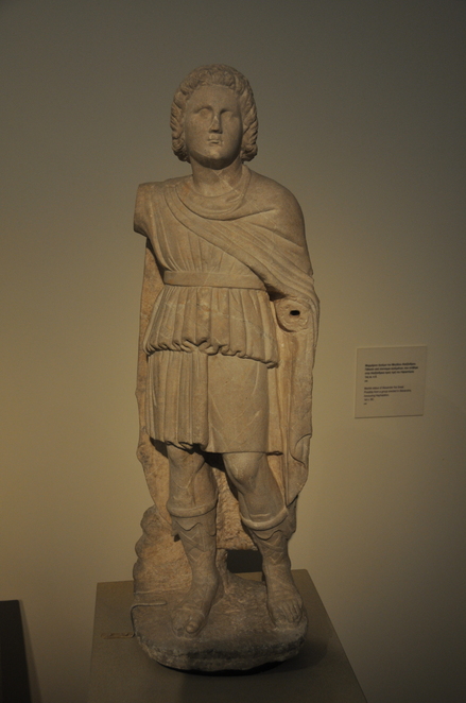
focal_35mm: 42
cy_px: 352
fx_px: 818
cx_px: 233
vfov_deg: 46.5
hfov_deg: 31.8
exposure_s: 1/60
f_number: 4
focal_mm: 28
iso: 500
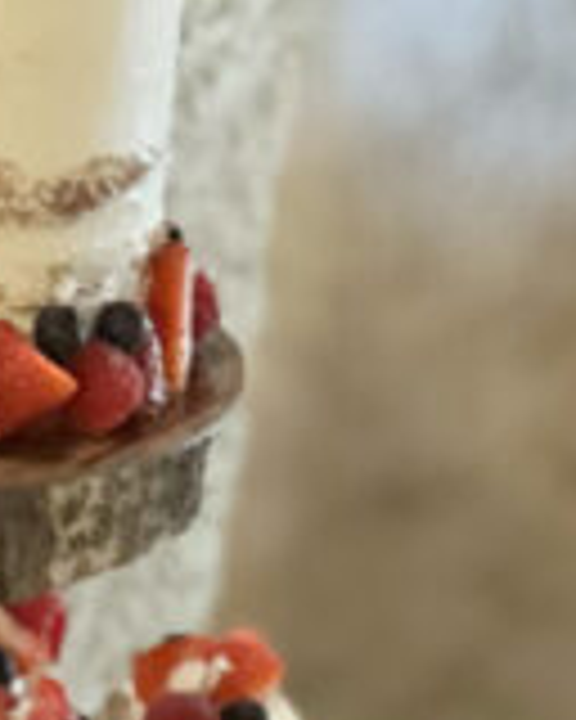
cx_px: -187
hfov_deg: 6.5
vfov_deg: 8.0
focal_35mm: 237
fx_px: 5050
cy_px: 988
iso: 1000
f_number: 2.8
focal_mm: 9
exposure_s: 1/14
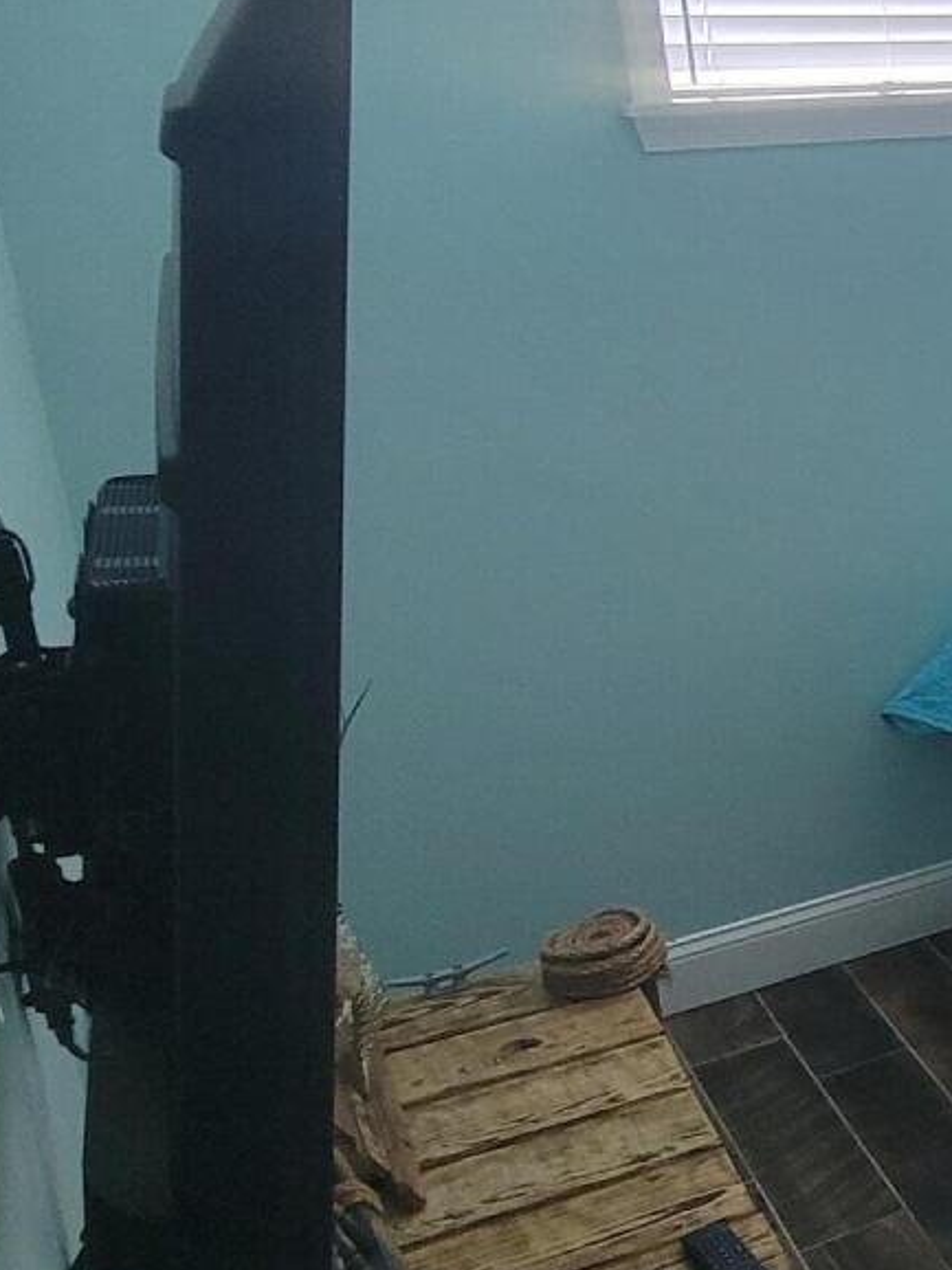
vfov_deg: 42.0
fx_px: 1651
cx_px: 1548
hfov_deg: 23.3
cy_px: 534
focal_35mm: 45
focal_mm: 2.2
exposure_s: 1/40
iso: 320
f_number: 2.2
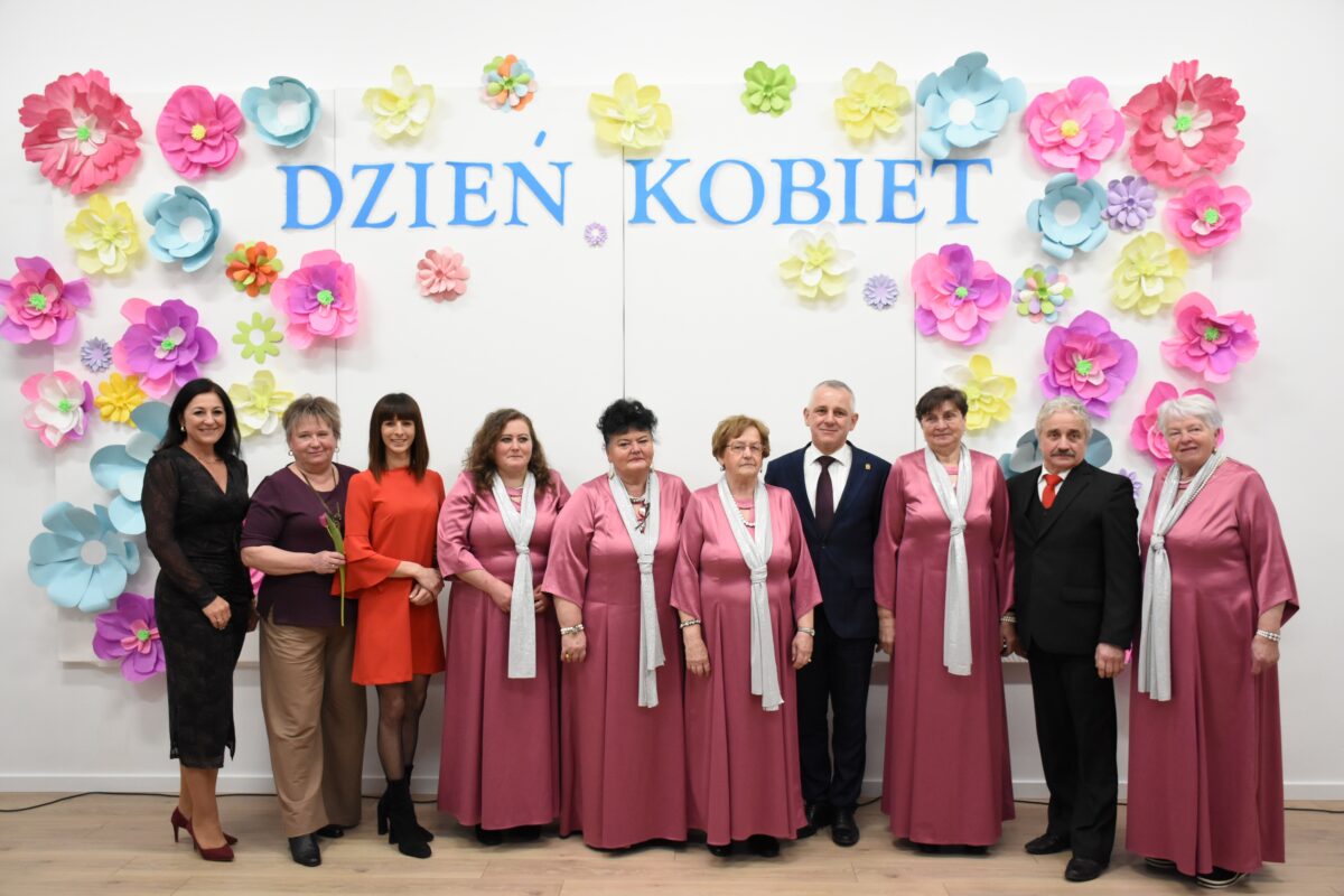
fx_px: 1232
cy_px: 448
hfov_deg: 57.2
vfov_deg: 40.0
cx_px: 672
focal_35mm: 33
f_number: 3.5
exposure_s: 1/125
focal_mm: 22
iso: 2000
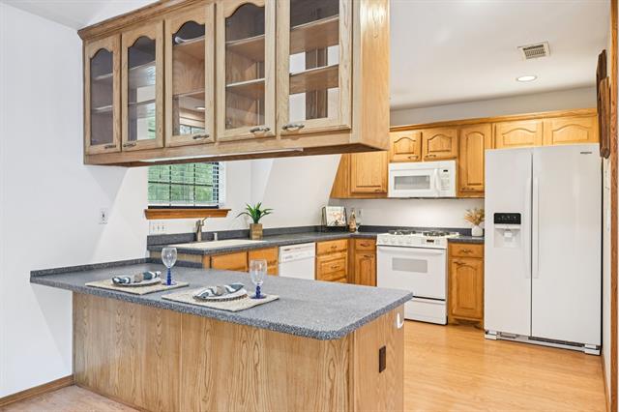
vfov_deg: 54.1
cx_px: 310
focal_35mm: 24
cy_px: 206
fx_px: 404
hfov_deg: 74.9
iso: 400
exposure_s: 1/4
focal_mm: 23.5
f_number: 8
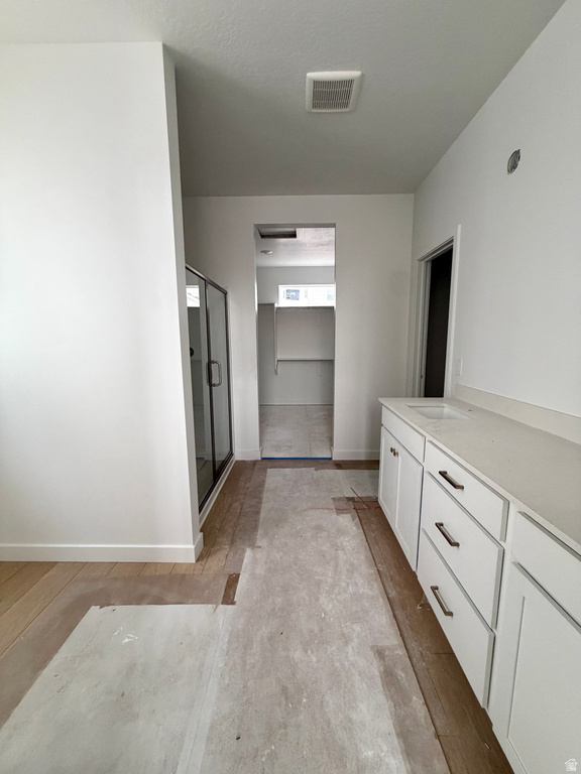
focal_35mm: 14
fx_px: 313
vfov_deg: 102.1
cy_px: 387
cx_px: 290
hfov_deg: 85.7
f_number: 2.2
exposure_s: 1/74
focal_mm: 2.22
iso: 320
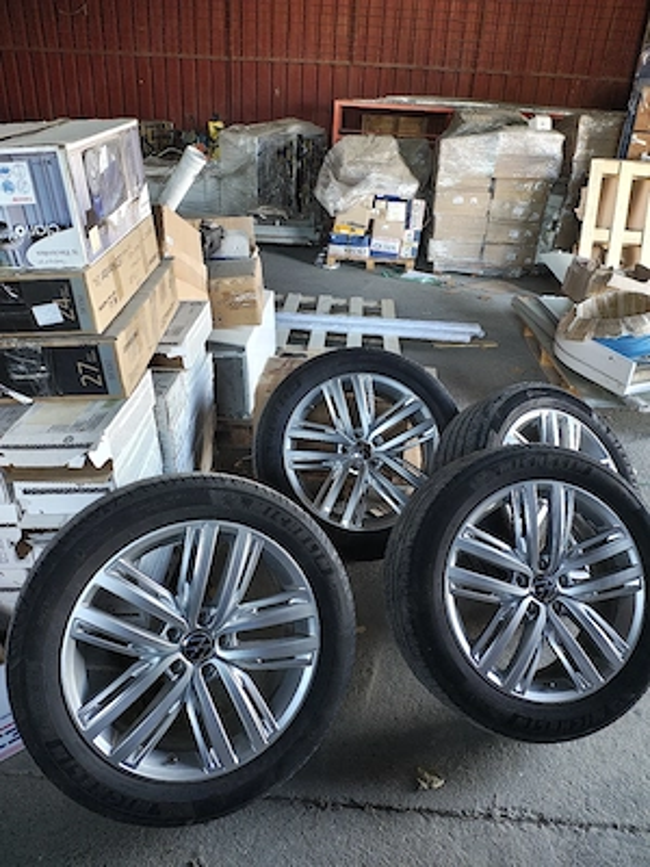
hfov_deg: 54.9
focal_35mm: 25
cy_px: 434
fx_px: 626
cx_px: 325
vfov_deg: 69.4
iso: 641
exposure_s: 1/60.2
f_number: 1.4
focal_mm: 5.89
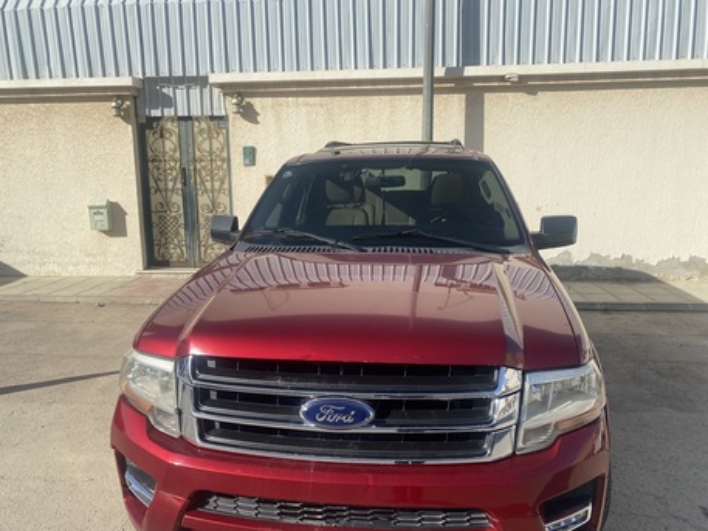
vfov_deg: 53.1
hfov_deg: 67.3
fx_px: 532
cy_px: 266
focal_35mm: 26
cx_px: 354
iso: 32
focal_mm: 4.25
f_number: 1.8
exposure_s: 1/3610
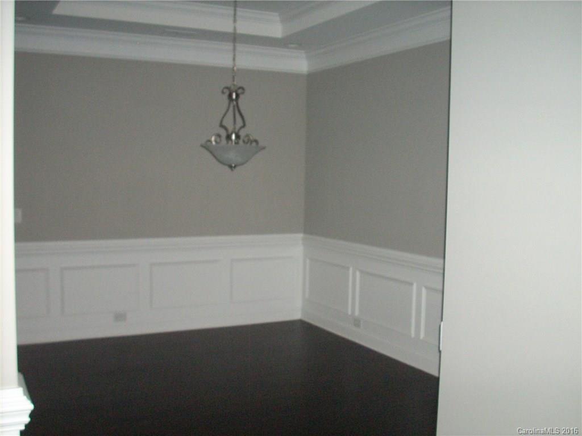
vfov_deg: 38.7
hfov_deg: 50.1
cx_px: 291
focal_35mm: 37
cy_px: 218
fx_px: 622
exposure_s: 1/60
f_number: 2.8
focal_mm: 6.2
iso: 400
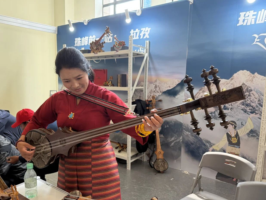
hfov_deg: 63.1
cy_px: 110
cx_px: 113
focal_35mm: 28
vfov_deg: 49.7
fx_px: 215
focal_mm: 6.76
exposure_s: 1/121
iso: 160
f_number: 1.78
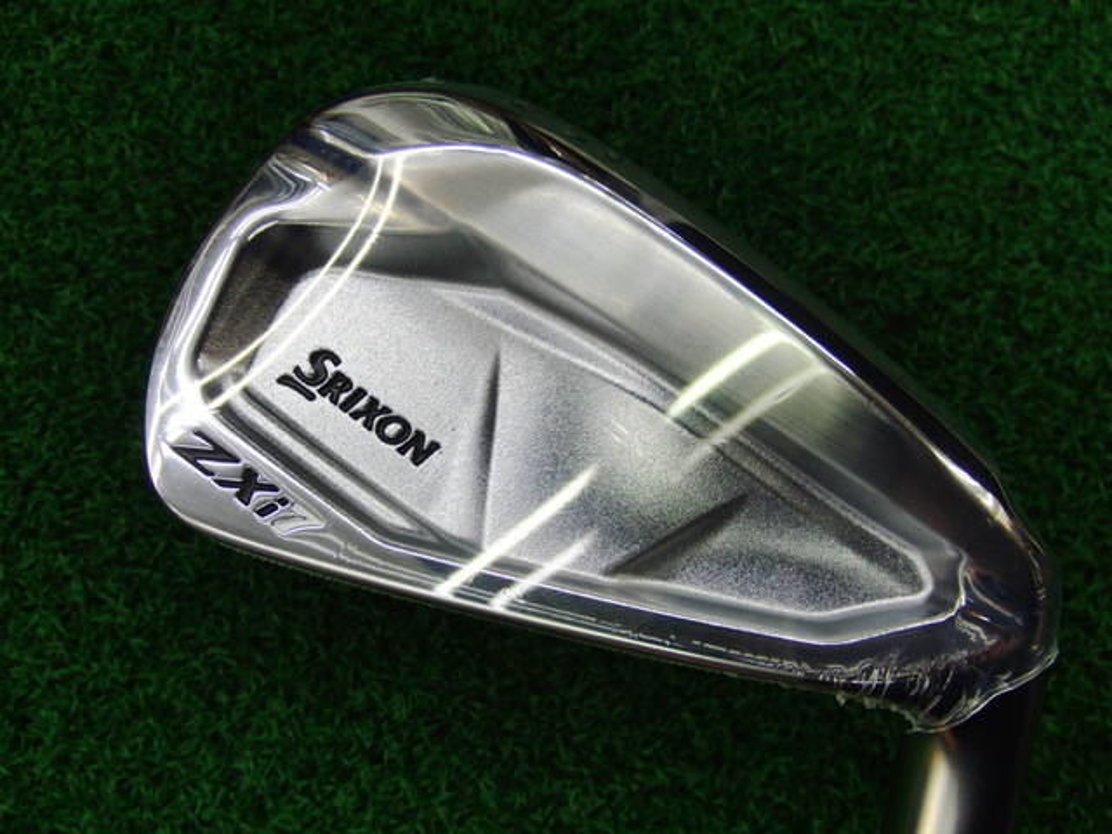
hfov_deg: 50.1
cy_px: 417
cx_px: 556
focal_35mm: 37
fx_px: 1189
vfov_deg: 38.7
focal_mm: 6.42
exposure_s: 1/80
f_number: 3.6
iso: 160
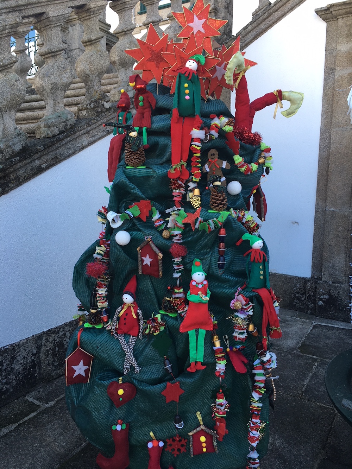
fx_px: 393
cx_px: 176
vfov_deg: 61.7
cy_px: 234
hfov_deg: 48.2
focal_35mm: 29
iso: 25
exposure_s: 1/124
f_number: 2.2
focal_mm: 4.15
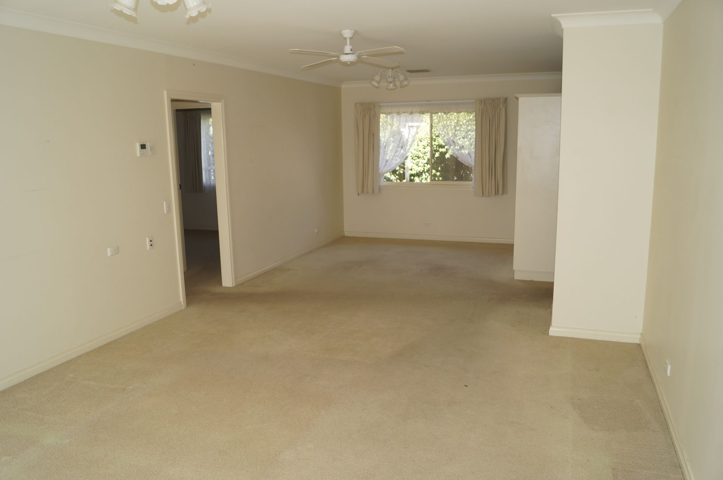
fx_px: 542
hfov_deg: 67.4
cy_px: 240
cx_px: 362
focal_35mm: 27
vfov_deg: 47.8
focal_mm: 18
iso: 100
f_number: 4.5
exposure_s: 1/80
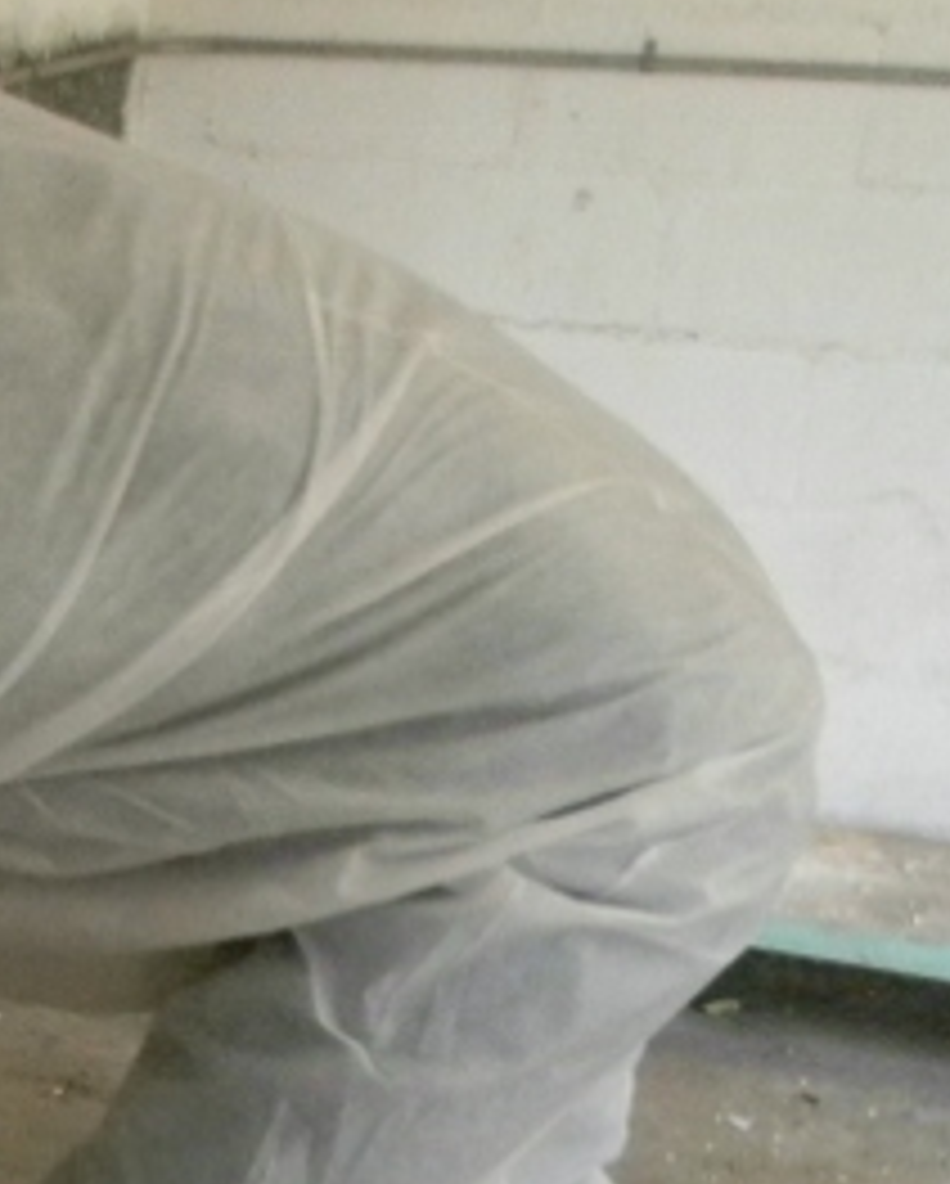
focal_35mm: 83
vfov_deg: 22.5
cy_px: 1026
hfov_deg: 16.3
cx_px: -626
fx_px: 2912
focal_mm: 5
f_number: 3.5
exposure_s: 1/158
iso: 800
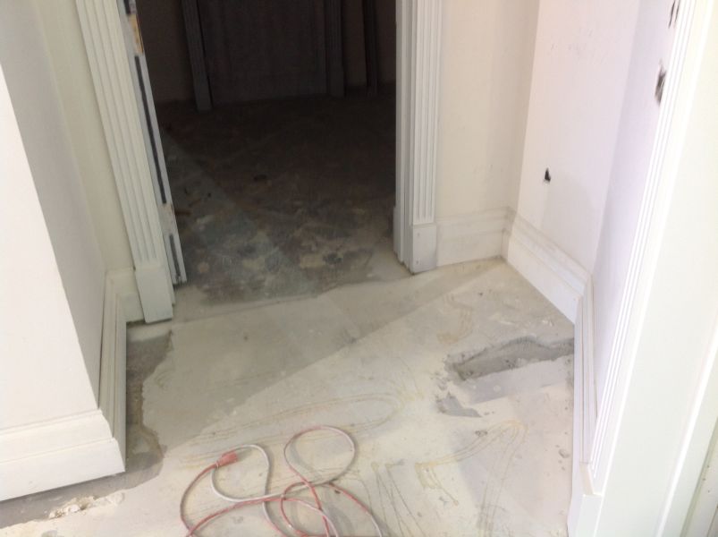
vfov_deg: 40.6
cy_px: 268
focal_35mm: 35
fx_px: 725
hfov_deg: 52.7
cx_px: 359
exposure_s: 1/17
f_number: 2.4
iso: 64
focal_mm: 4.28
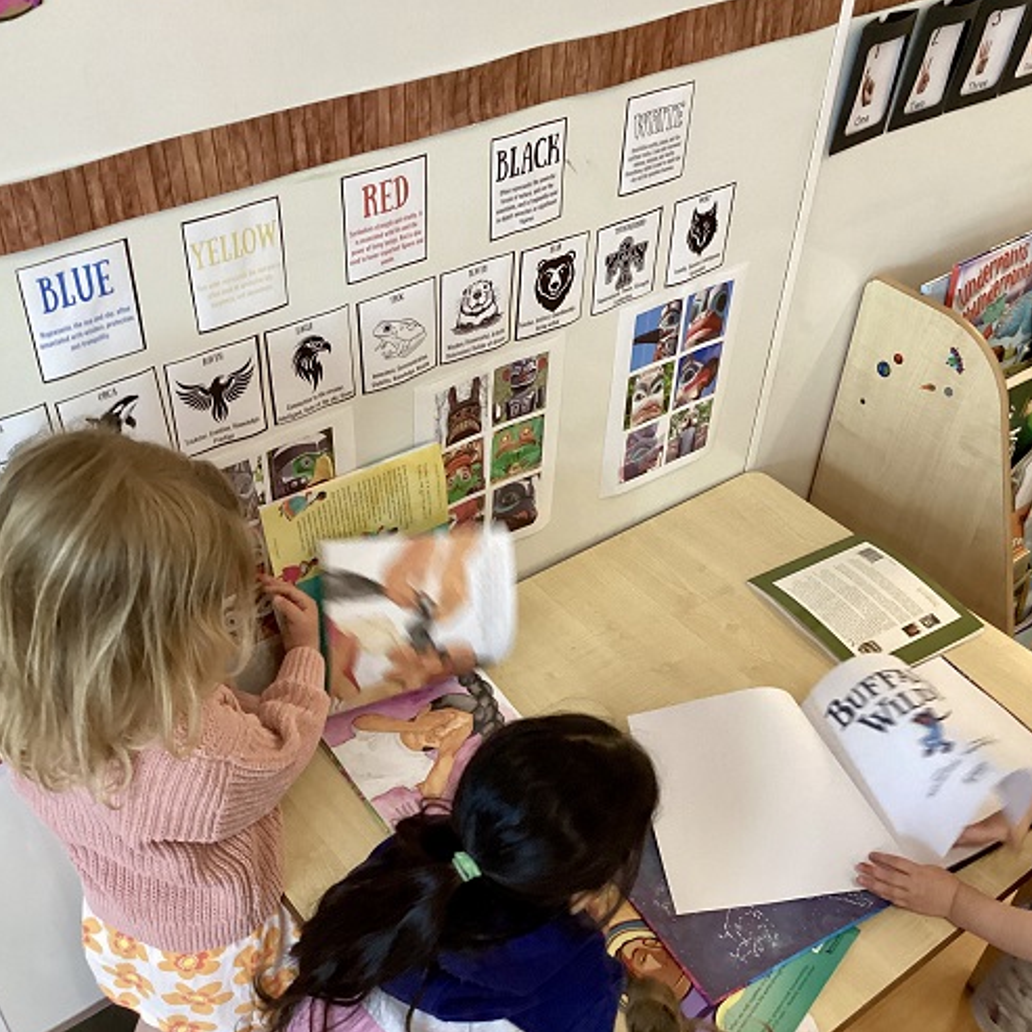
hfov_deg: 44.9
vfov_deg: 44.6
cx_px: 515
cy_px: 643
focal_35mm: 37
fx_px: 1248
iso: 400
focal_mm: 3.3
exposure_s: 1/30
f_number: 2.4
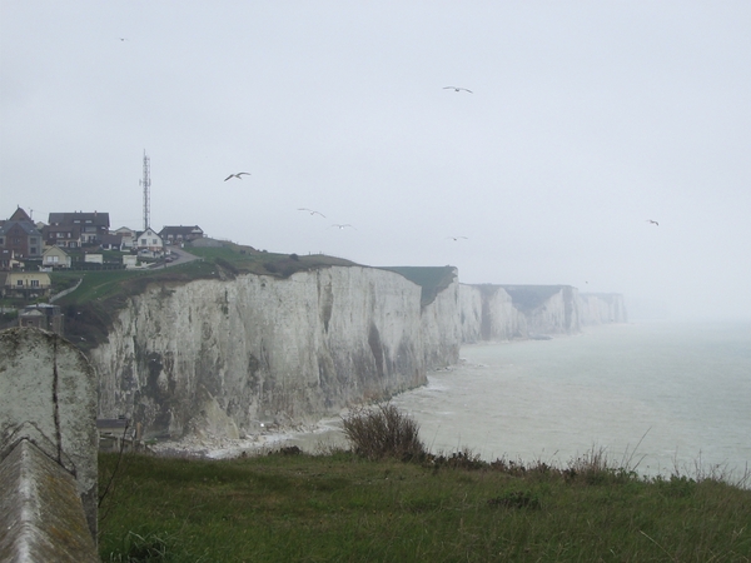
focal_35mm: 80
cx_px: 376
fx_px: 1736
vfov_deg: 18.4
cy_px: 282
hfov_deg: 24.4
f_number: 6.2
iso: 50
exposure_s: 1/200
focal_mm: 12.2
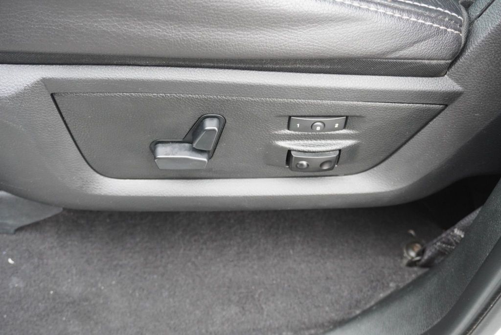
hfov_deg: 51.3
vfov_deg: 35.5
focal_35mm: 38
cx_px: 250
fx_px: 522
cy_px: 168
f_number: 4.5
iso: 1600
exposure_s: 1/160
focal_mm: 25
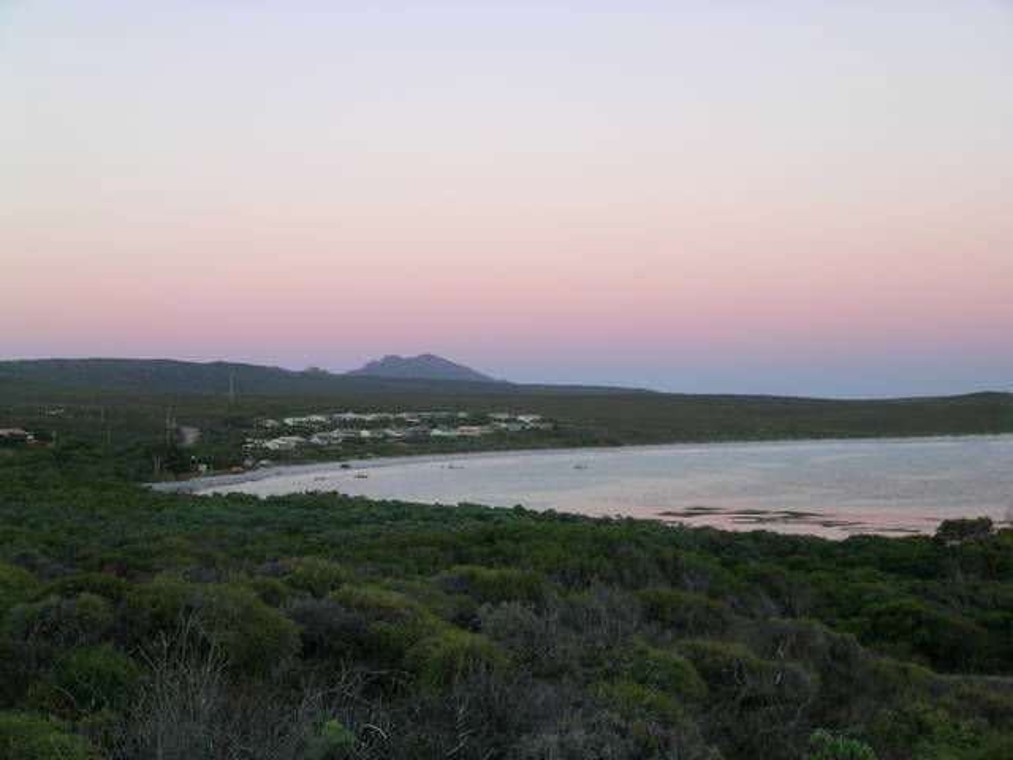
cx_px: 506
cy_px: 380
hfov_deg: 36.2
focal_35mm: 53
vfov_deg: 27.5
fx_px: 1551
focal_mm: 11.1
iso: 50
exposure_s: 1/30.1
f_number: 3.5
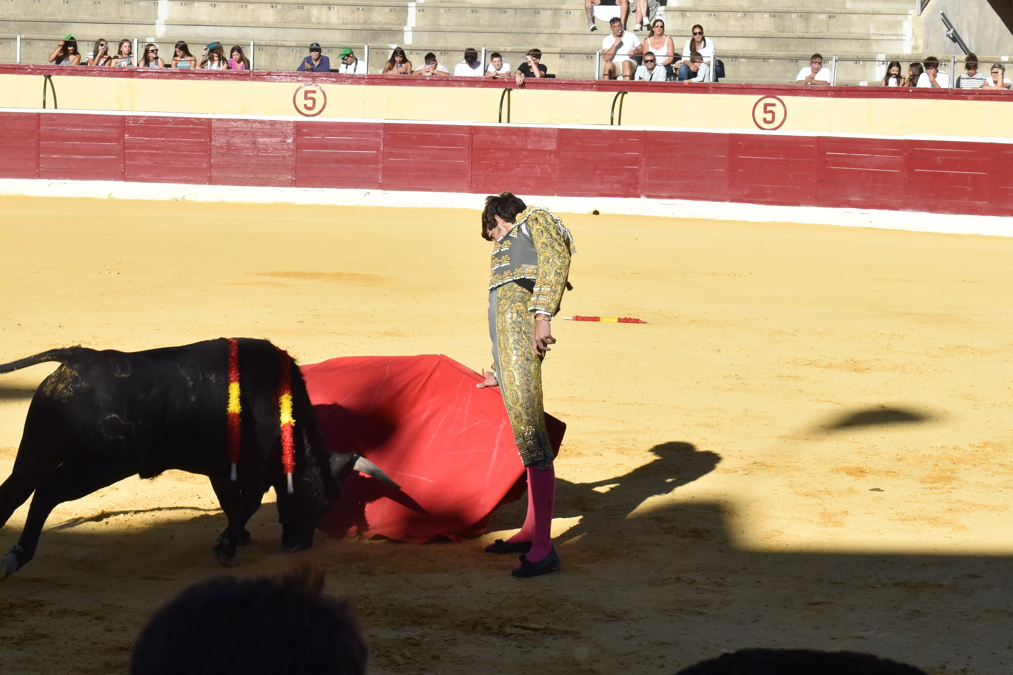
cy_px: 345
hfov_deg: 18.9
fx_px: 3039
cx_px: 417
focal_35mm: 108
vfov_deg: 12.7
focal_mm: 52
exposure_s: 1/640
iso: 400
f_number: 13
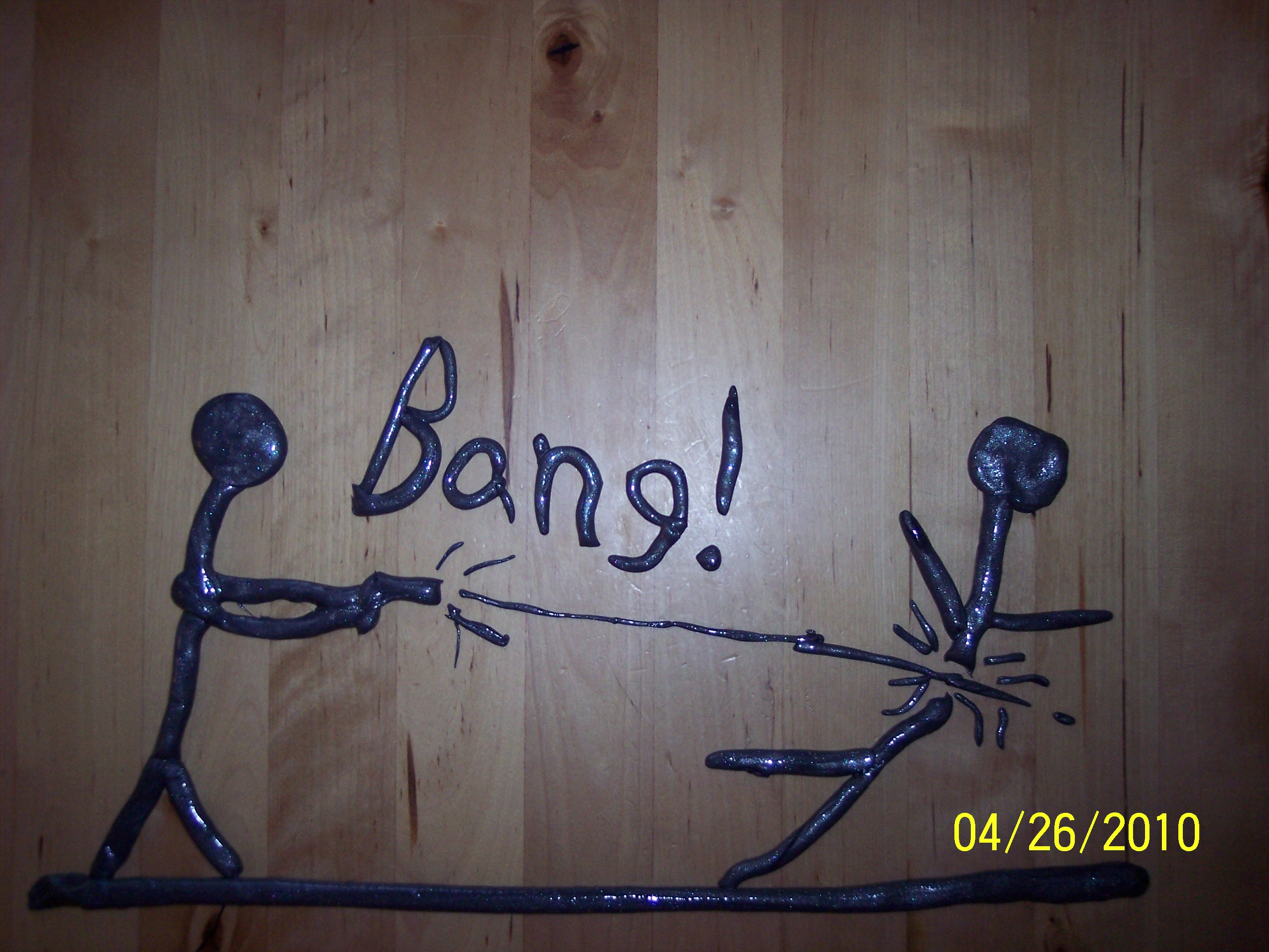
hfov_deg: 47.9
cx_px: 634
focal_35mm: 39
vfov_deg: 36.8
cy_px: 476
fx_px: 1430
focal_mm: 8
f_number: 2.8
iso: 140
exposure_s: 1/60
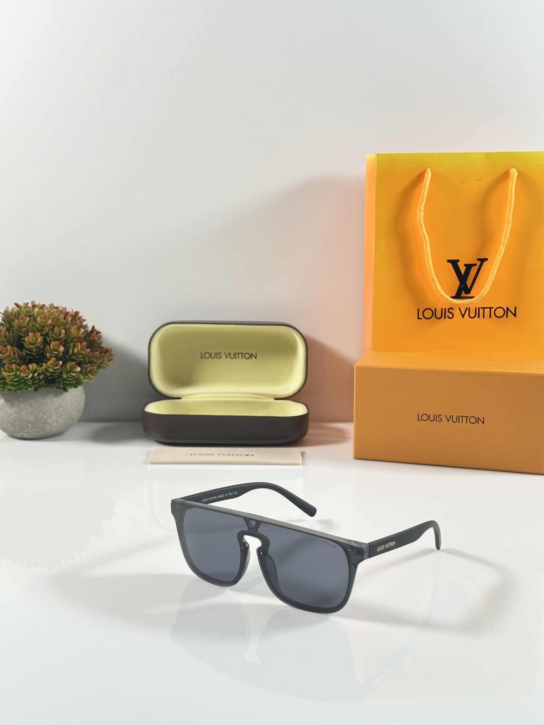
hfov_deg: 30.3
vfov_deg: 39.7
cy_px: 362
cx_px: 272
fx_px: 1006
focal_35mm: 48
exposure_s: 1/50
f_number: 1.78
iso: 50
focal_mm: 6.86
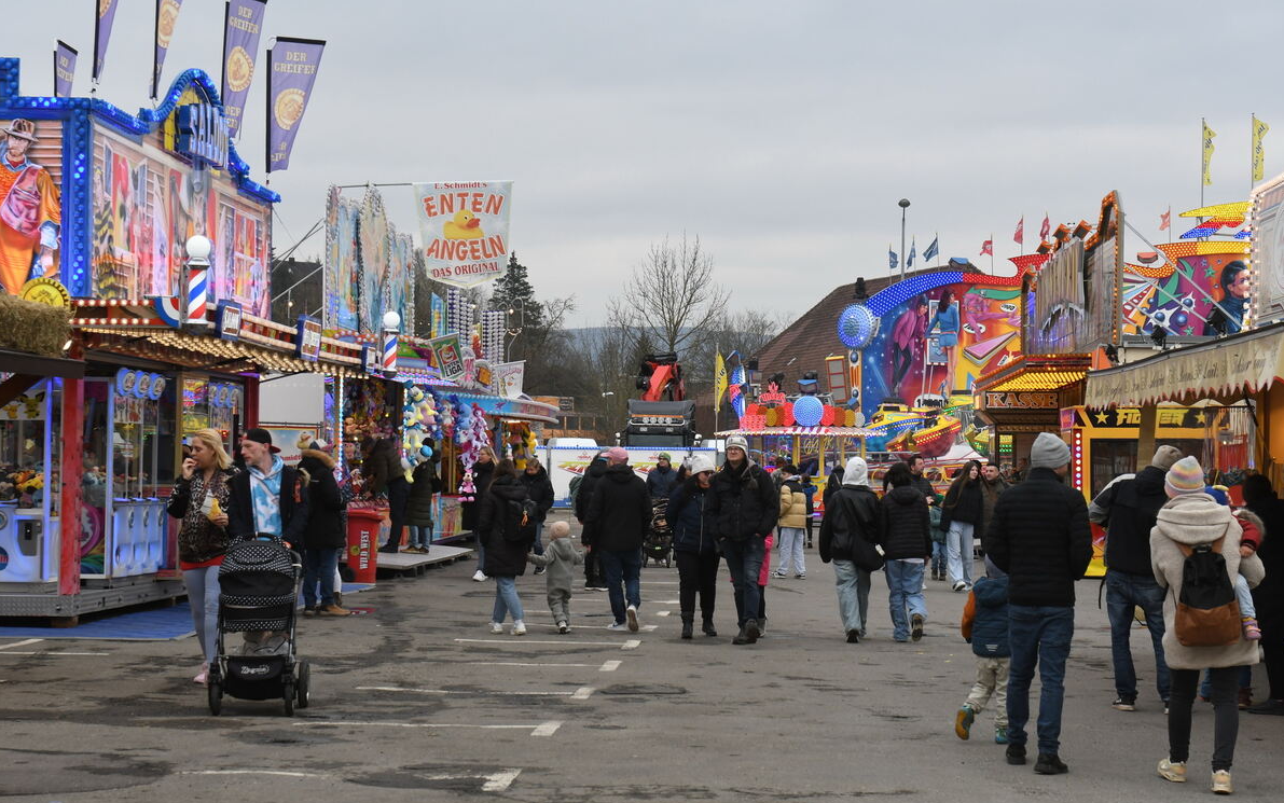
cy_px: 396
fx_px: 2695
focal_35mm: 77
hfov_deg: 26.8
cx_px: 644
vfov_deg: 17.0
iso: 500
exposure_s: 1/160
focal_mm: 50
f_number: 8
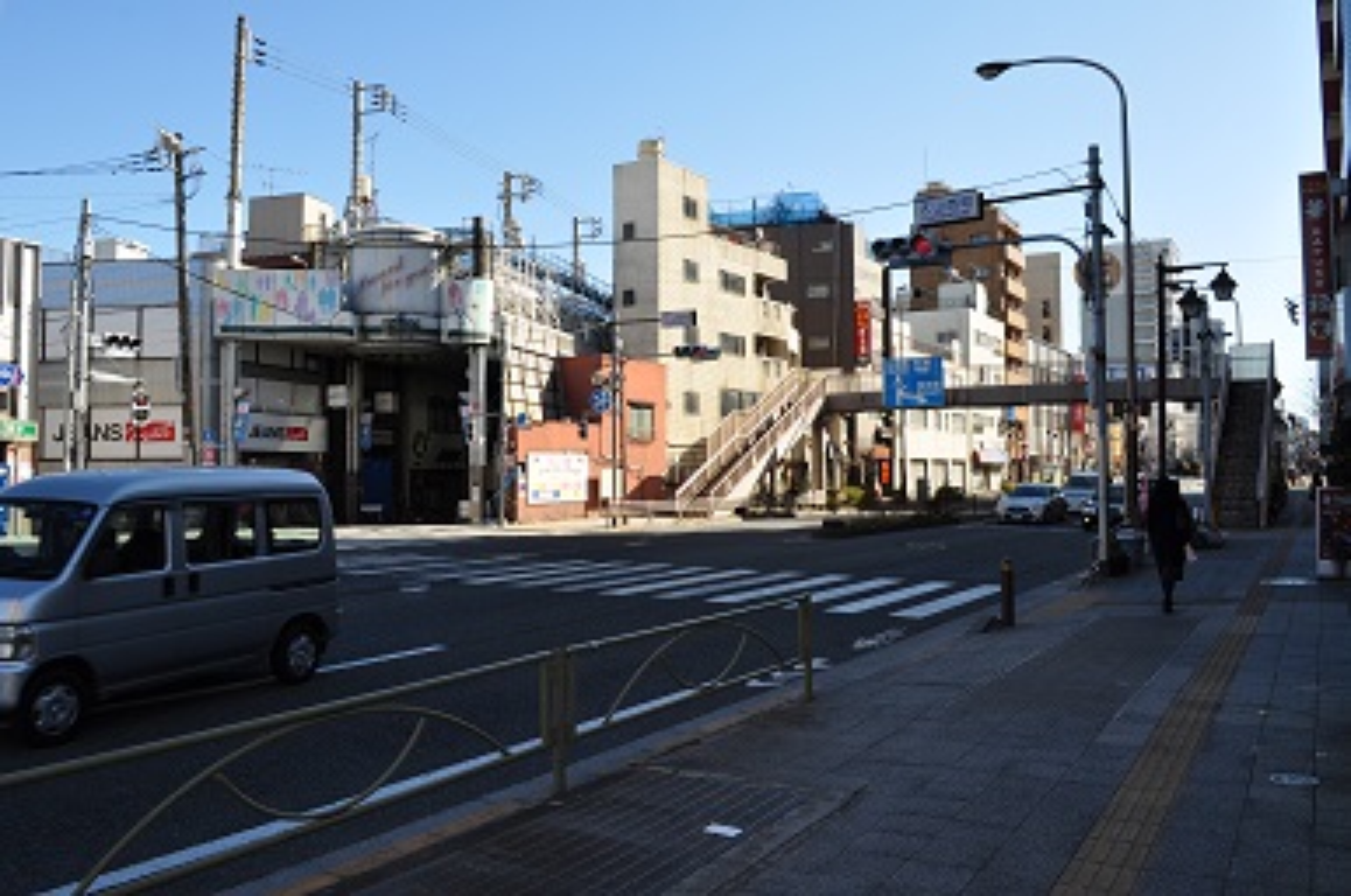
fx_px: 1012
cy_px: 448
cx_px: 676
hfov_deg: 67.5
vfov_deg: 47.8
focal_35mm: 27
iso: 200
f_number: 10
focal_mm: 18
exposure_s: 1/200
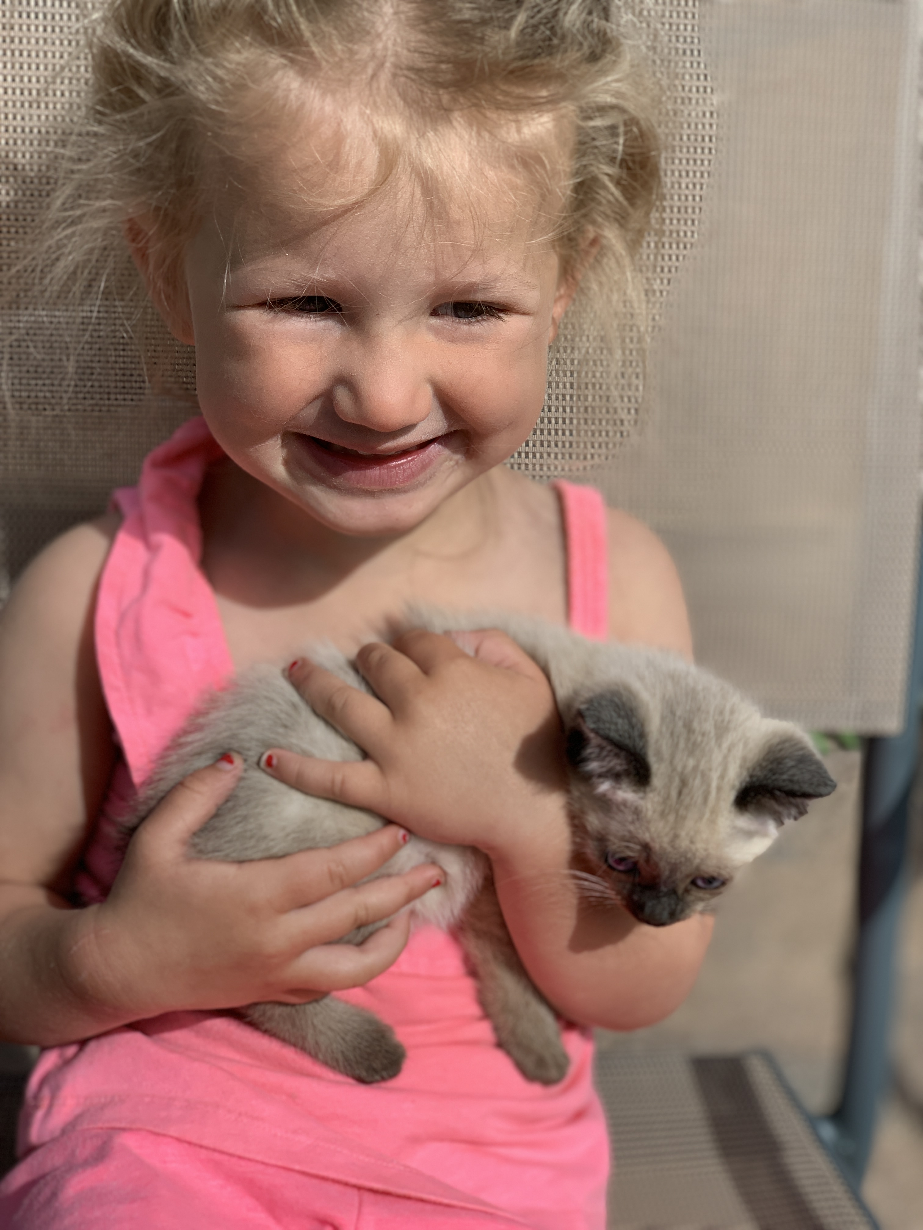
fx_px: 1849
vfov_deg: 36.8
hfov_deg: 28.0
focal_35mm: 52
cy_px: 615
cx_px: 462
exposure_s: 1/940
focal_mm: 6
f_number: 2.4
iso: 16
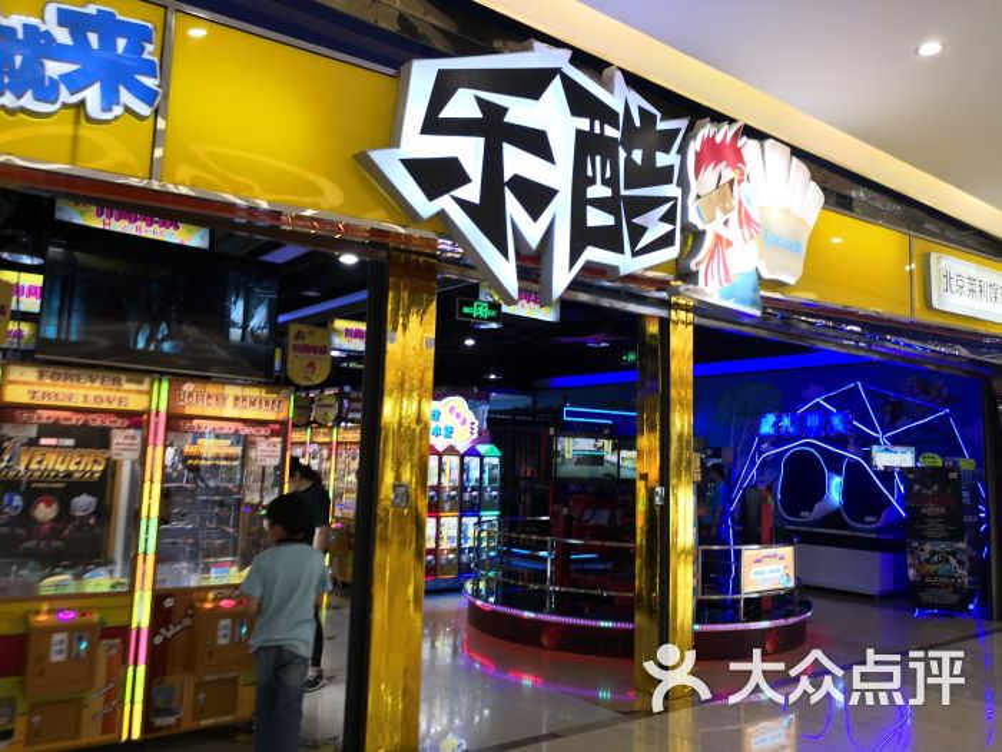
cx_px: 501
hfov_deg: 65.3
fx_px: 782
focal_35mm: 27
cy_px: 376
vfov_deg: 51.4
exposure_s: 1/50
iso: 50
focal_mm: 3.95
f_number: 1.6
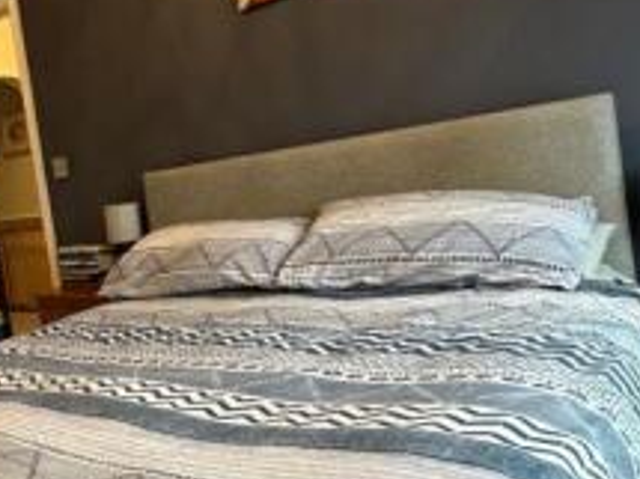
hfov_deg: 44.5
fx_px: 702
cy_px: 225
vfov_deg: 37.7
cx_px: 61
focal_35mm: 38
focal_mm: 2.22
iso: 200
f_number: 2.2
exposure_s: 1/50
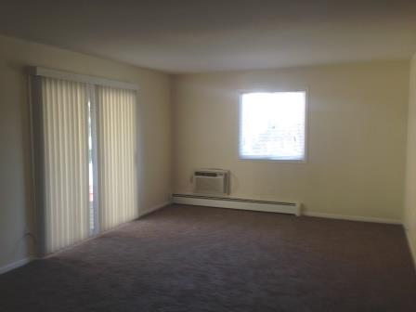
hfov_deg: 55.4
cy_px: 156
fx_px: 397
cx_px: 208
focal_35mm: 33
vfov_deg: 42.9
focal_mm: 4.12
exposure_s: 1/20
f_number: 2.4
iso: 50
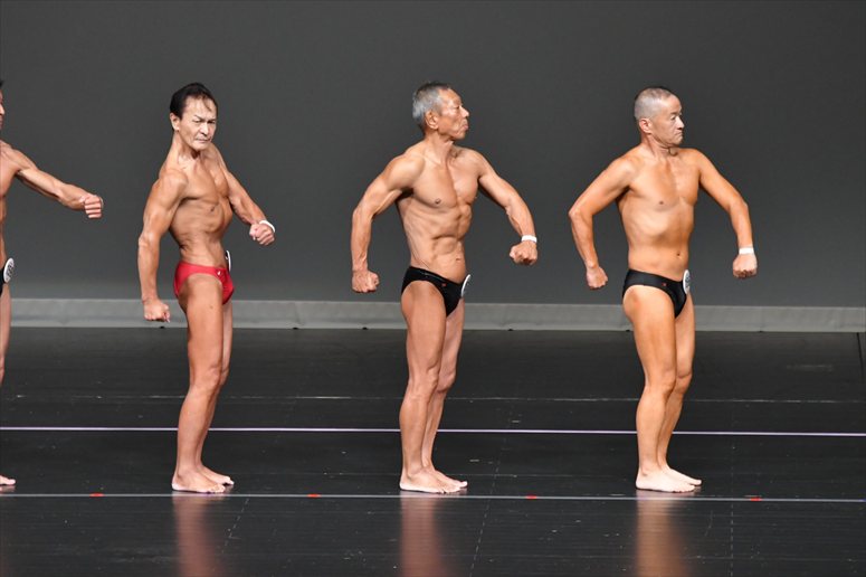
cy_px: 288
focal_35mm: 300
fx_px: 7213
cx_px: 433
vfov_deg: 4.6
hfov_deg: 6.9
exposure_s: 1/400
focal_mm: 200
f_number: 5.6
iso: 4000
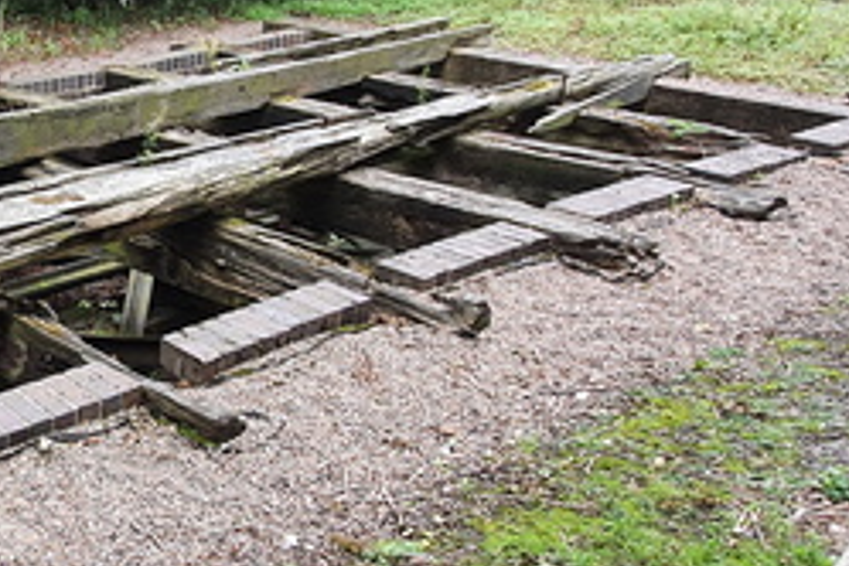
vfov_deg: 31.2
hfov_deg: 38.6
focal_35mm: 43
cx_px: -55
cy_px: 286
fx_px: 1014
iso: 50
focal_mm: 1.8
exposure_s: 1/100
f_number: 2.2
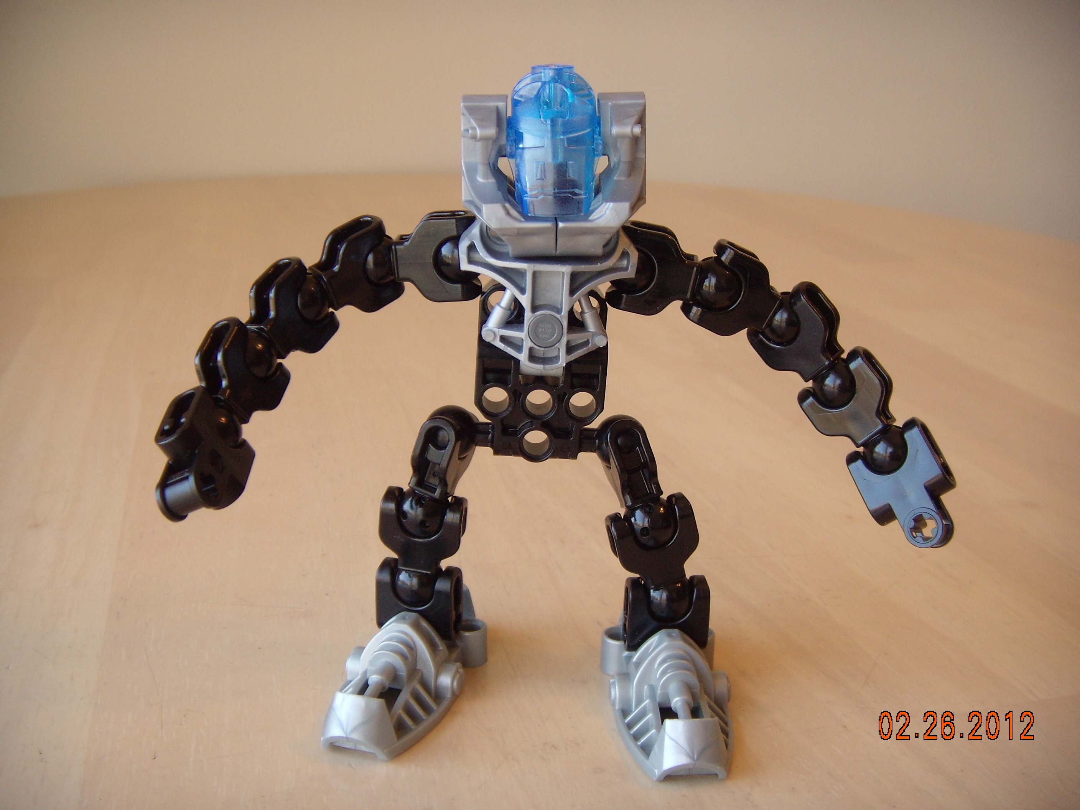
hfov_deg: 49.0
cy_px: 405
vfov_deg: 37.7
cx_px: 540
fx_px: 1186
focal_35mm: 38
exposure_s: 1/30.3
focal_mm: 6.4
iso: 70
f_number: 3.5
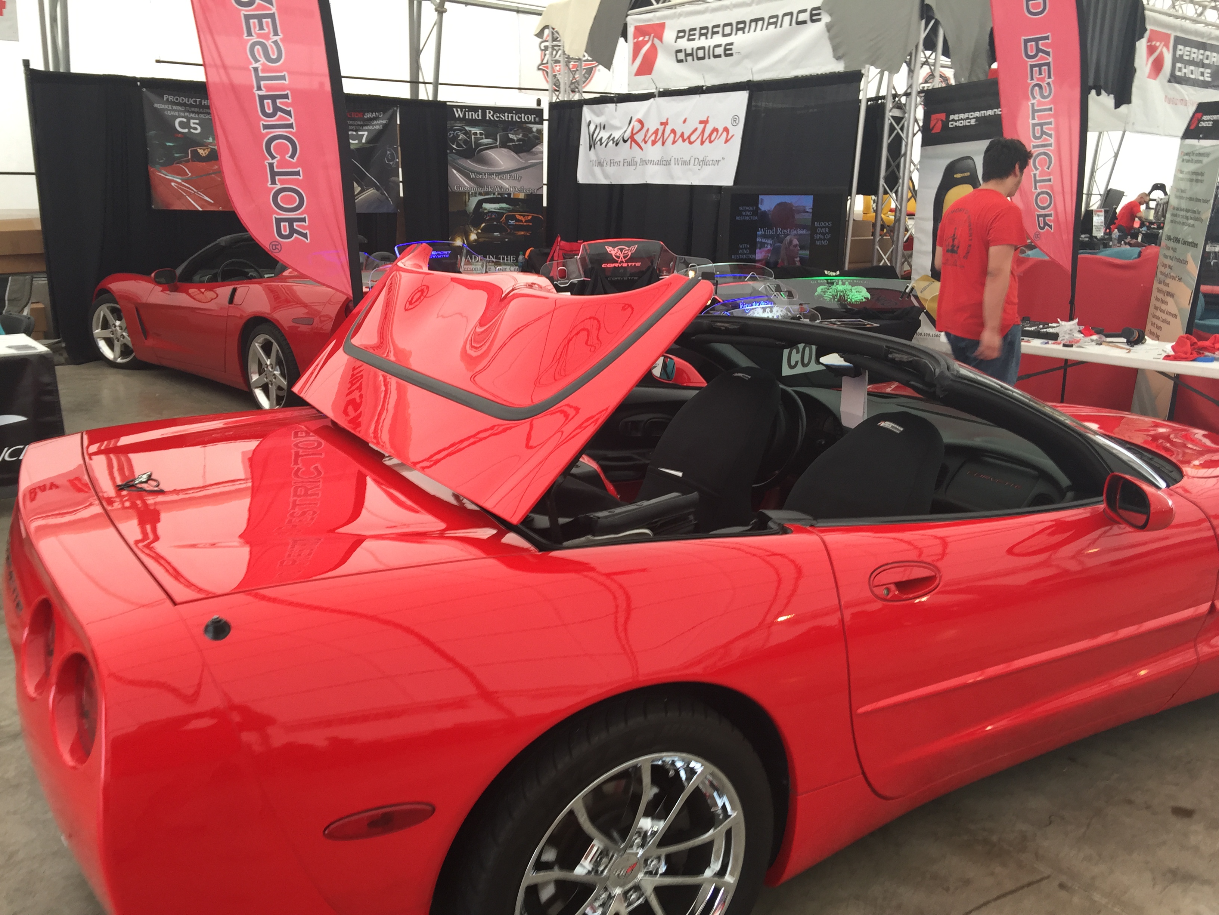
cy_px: 458
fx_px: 1021
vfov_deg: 48.2
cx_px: 610
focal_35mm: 29
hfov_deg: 61.7
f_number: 2.2
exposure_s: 1/60
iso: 40
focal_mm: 4.15
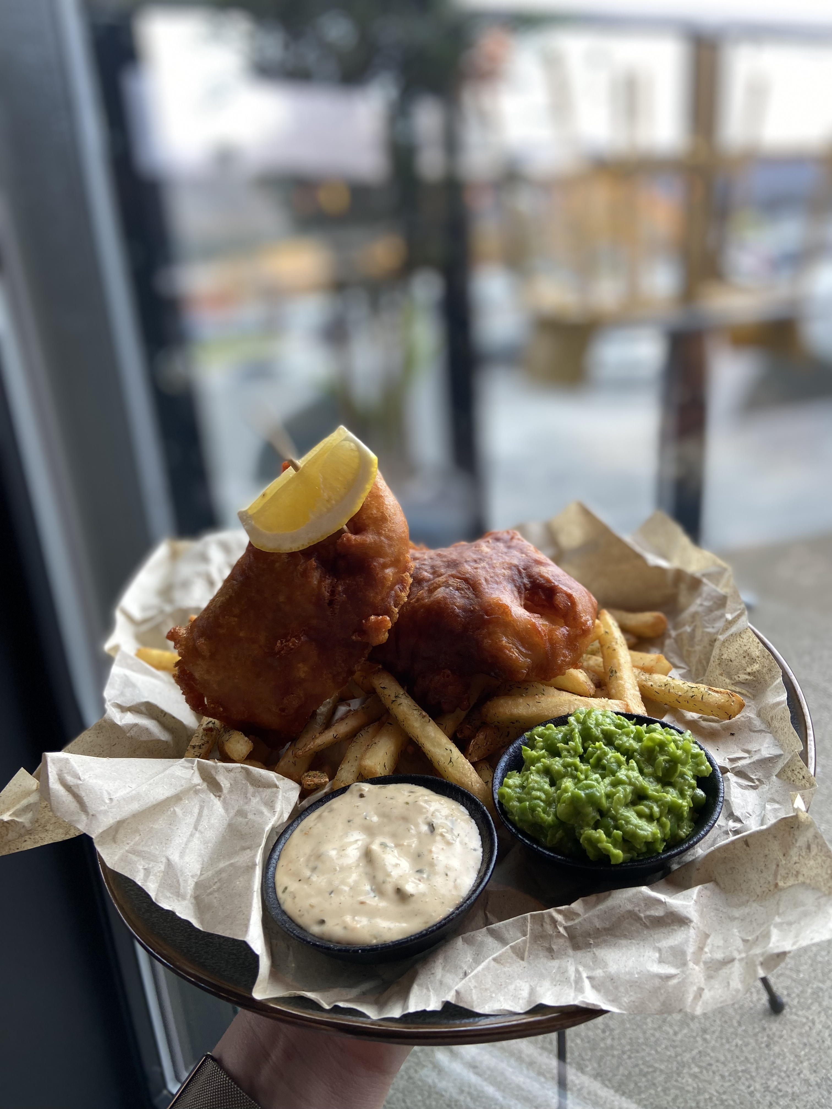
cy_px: 554
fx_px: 833
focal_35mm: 26
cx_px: 416
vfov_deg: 67.3
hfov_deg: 53.1
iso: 32
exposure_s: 1/101
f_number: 1.8
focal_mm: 4.25
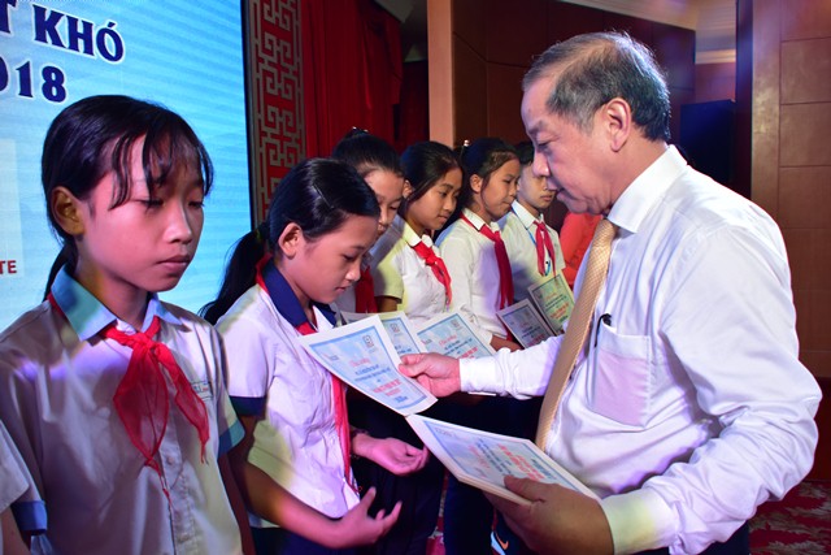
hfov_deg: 67.4
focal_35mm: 27
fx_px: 623
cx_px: 416
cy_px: 278
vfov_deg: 48.0
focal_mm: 18
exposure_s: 1/80
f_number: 4.5
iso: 500
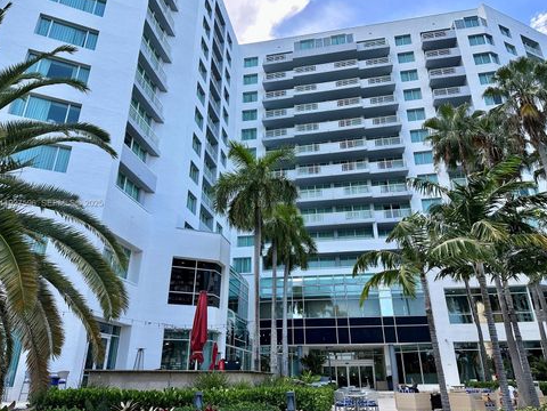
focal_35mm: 25
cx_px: 277
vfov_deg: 54.9
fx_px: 395
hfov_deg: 69.4
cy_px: 204
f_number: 1.78
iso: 80
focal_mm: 6.86
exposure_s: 1/667
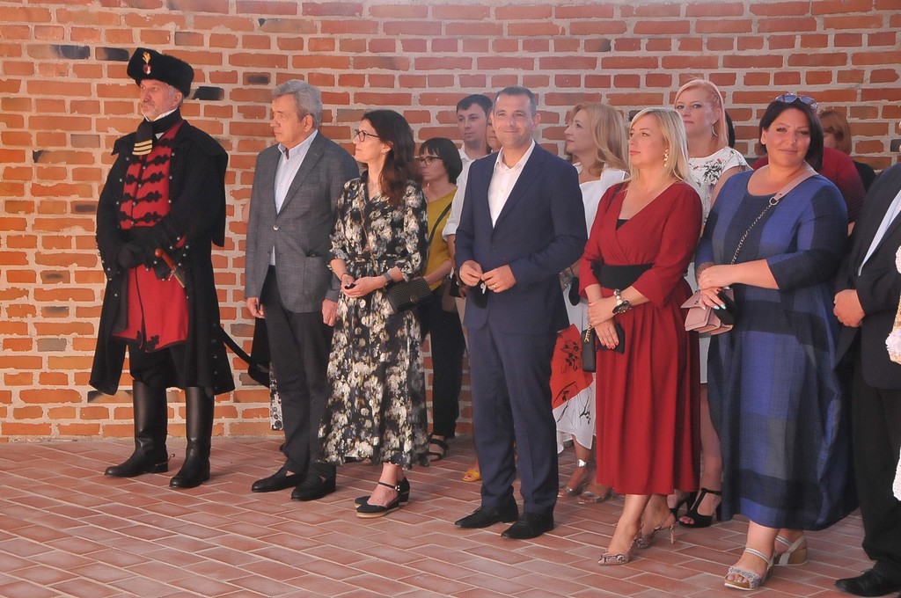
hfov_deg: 31.9
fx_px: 1575
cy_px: 299
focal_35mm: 63
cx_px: 450
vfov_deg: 21.5
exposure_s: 1/100
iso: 1600
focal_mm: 42
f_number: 8
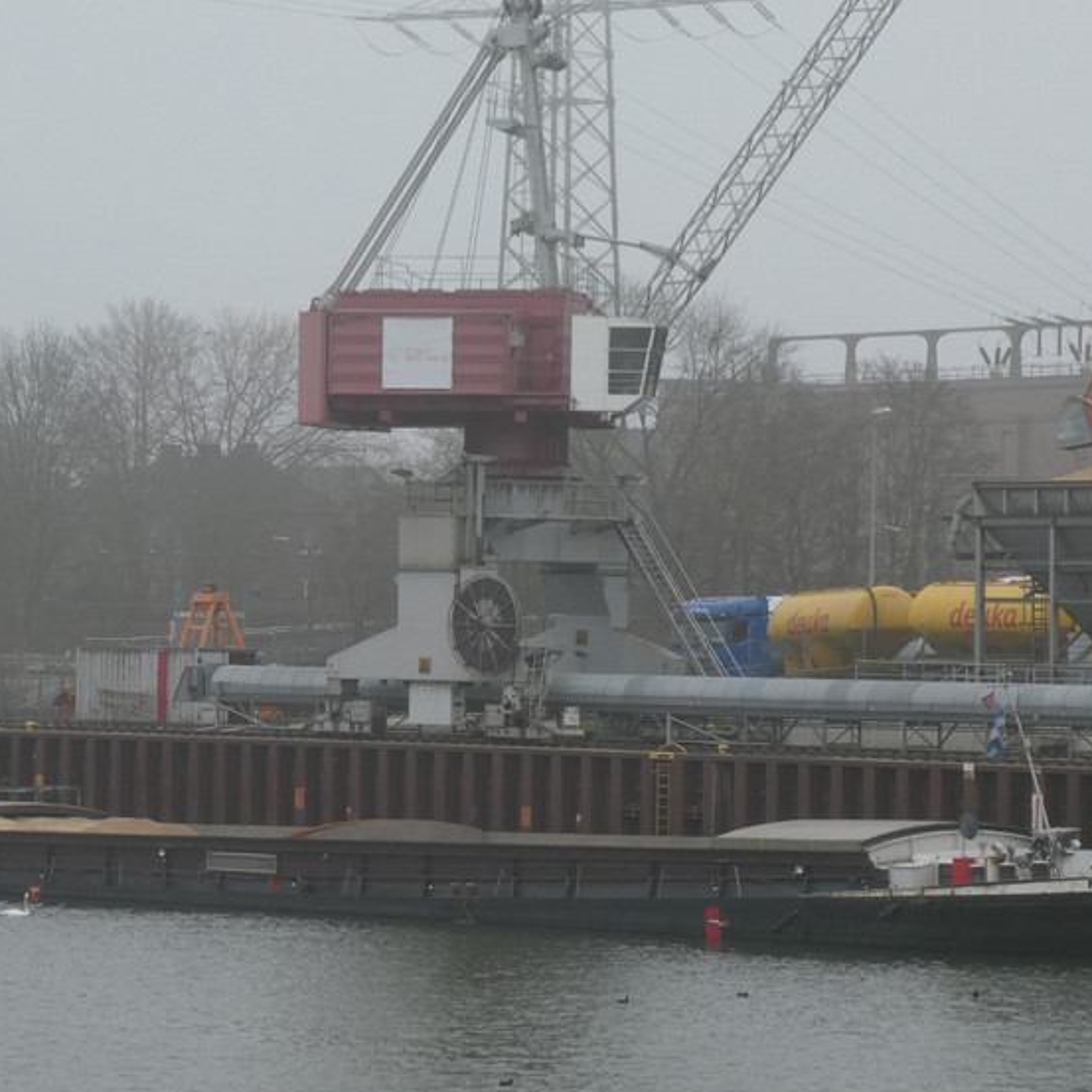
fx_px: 6995
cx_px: 303
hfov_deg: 8.9
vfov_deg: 8.9
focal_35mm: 196
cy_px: 553
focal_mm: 20.6
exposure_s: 1/100
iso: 80
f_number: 5.1
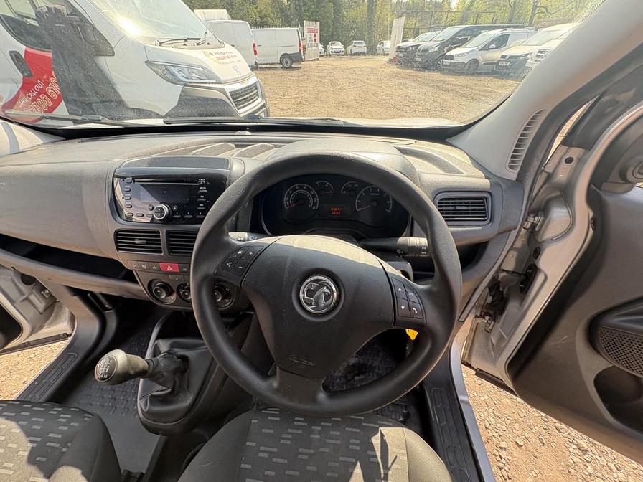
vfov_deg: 85.7
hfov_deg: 102.1
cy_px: 241
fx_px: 260
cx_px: 322
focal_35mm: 14
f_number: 2.2
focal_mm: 2.22
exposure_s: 1/134
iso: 100
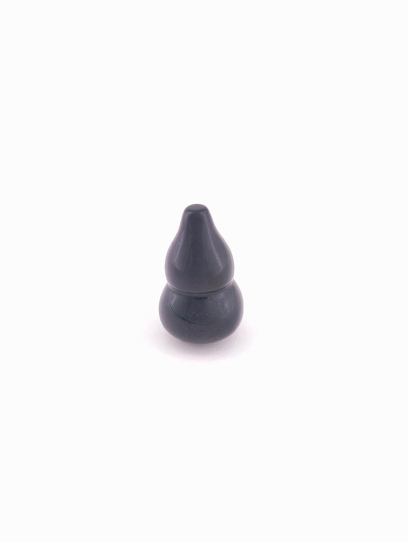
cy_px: 271
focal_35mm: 103
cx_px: 204
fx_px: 1615
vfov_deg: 19.1
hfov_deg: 14.4
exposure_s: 1/161
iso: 125
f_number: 2.67
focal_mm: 22.48
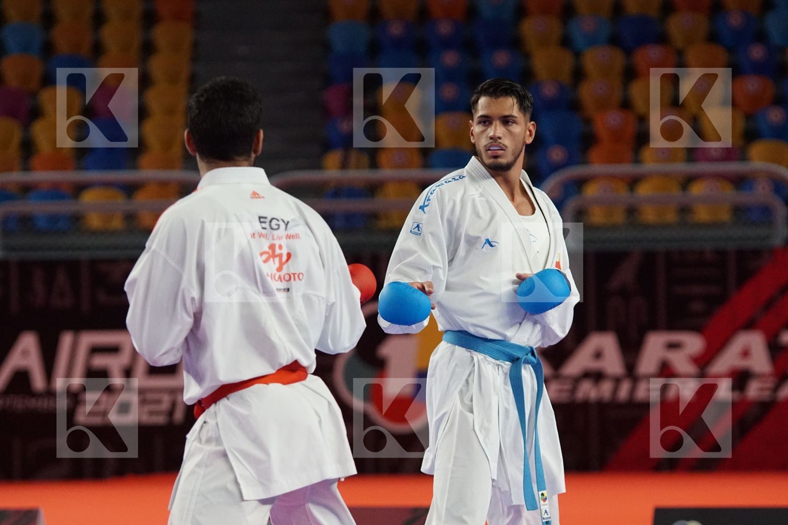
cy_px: 262
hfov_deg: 9.1
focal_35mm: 225
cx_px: 394
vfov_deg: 6.1
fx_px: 4925
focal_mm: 150
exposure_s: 1/2000
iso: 3200
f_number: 2.8
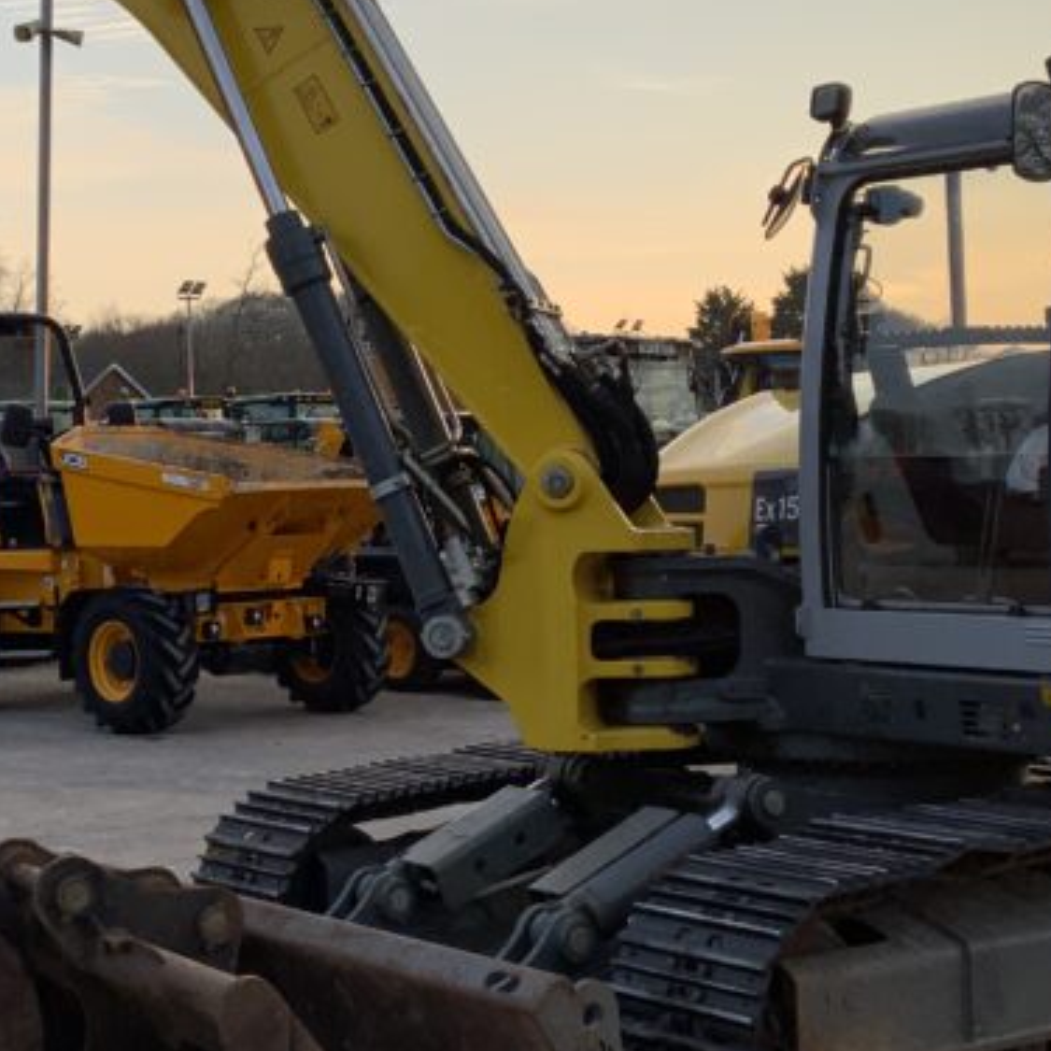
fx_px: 2405
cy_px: 476
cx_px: 420
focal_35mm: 70
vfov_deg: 24.6
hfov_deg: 24.6
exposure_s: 1/491
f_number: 1.8
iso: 16
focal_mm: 3
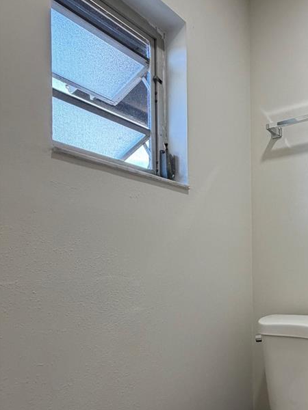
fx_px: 332
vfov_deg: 61.9
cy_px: 274
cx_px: 306
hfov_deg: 43.0
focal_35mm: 28
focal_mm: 2.22
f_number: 2.2
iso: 160
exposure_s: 1/120
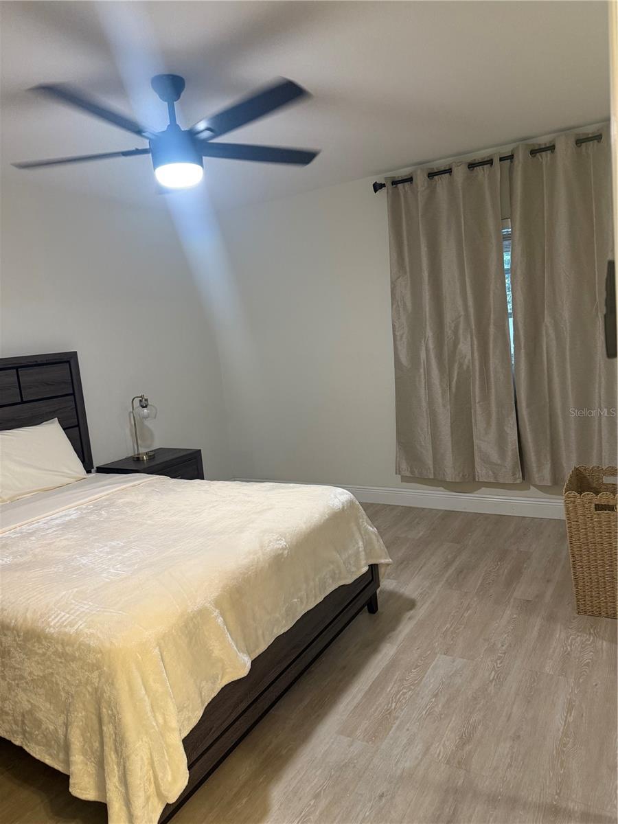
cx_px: 309
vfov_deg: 71.6
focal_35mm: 24
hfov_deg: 56.8
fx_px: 571
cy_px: 412
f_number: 1.78
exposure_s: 1/59
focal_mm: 6.76
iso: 250
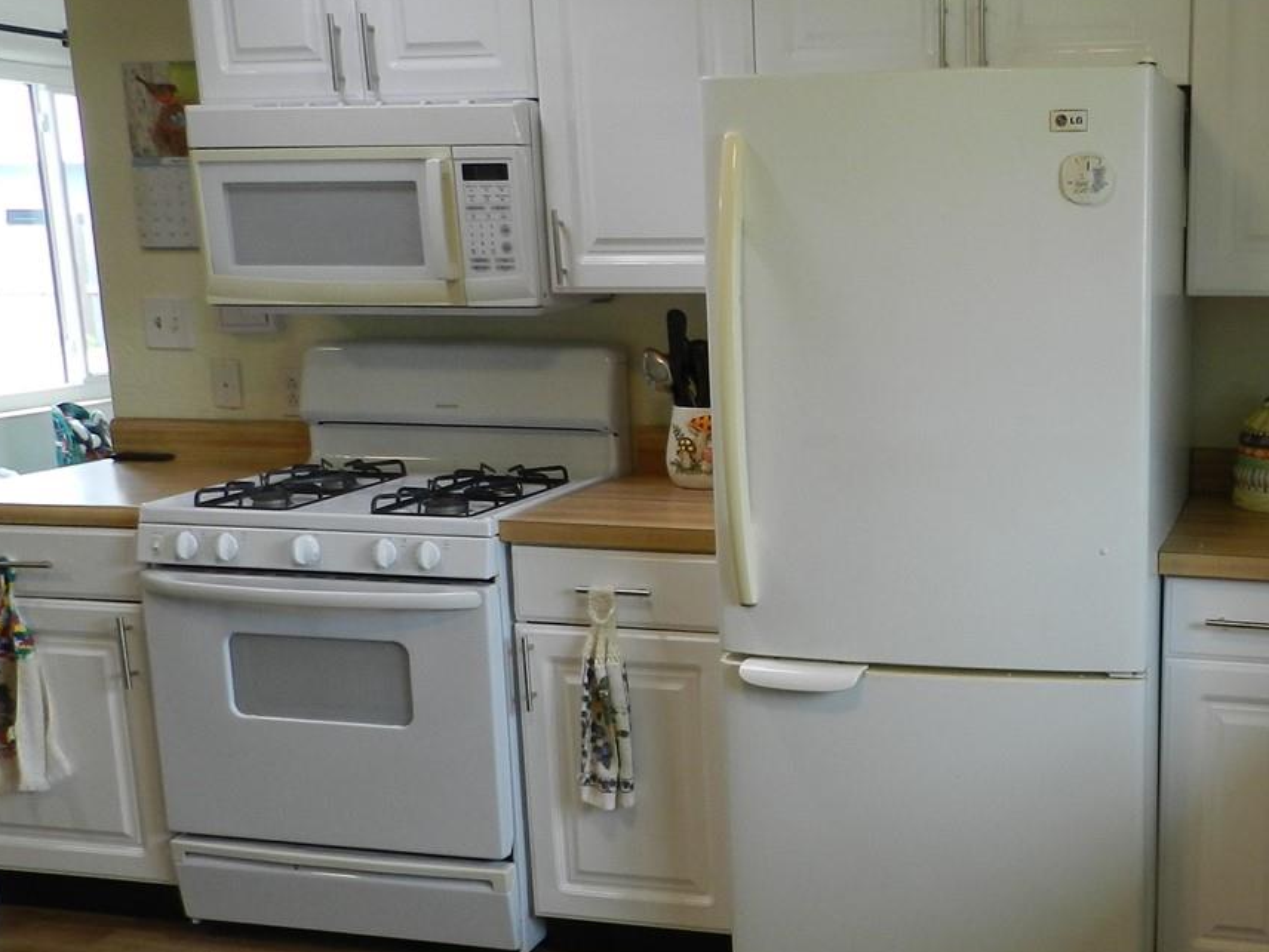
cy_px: 547
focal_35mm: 43
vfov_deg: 33.5
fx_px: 1576
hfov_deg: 42.2
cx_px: 987
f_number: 3.4
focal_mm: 4
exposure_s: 1/60
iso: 160
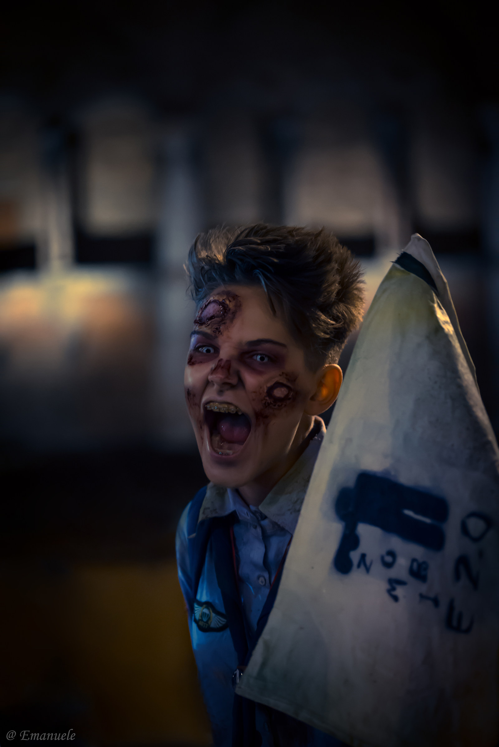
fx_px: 2181
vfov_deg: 19.4
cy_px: 374
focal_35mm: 105
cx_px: 250
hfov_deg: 13.1
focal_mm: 105
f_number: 3
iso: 3200
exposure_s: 1/100
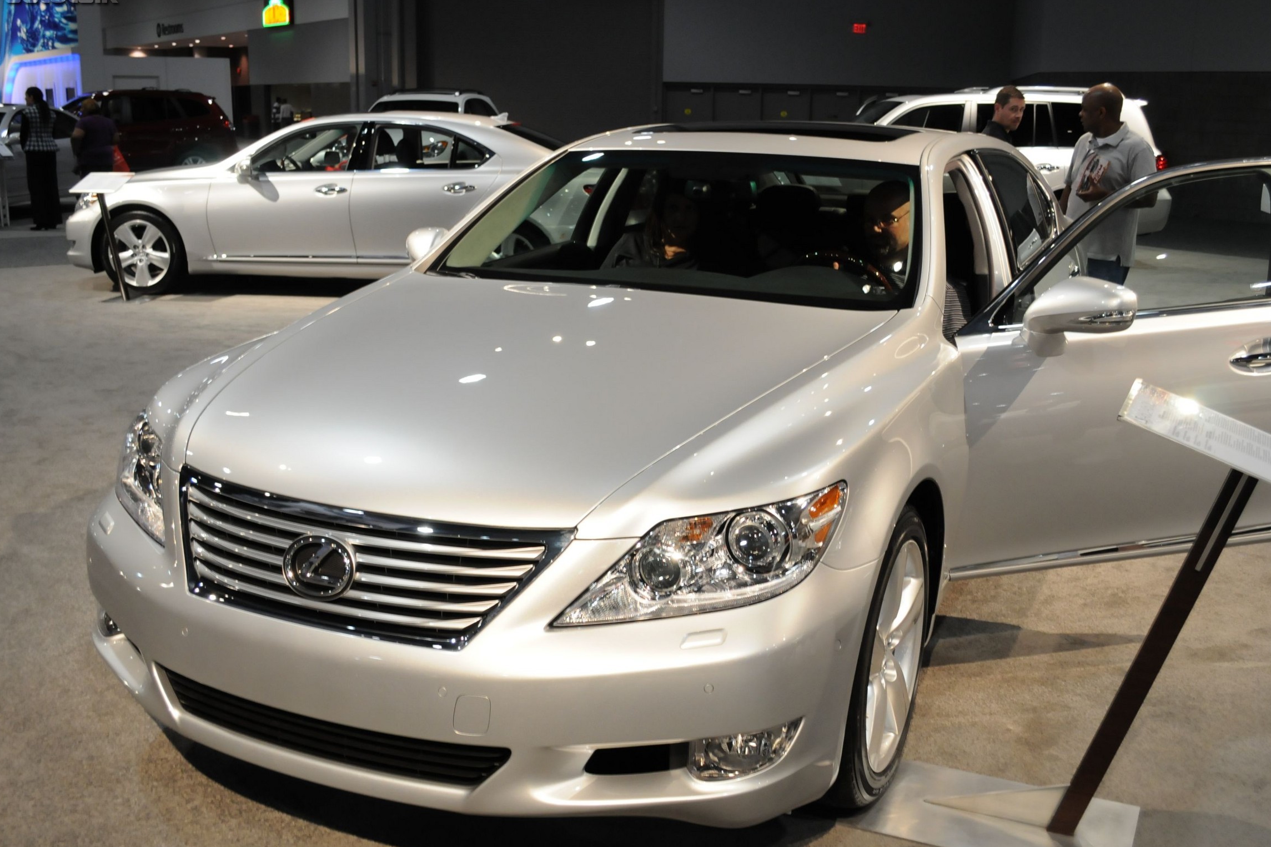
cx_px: 689
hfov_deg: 53.1
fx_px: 1271
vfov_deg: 36.9
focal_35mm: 36
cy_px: 442
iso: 800
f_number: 5
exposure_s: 1/100
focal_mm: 22
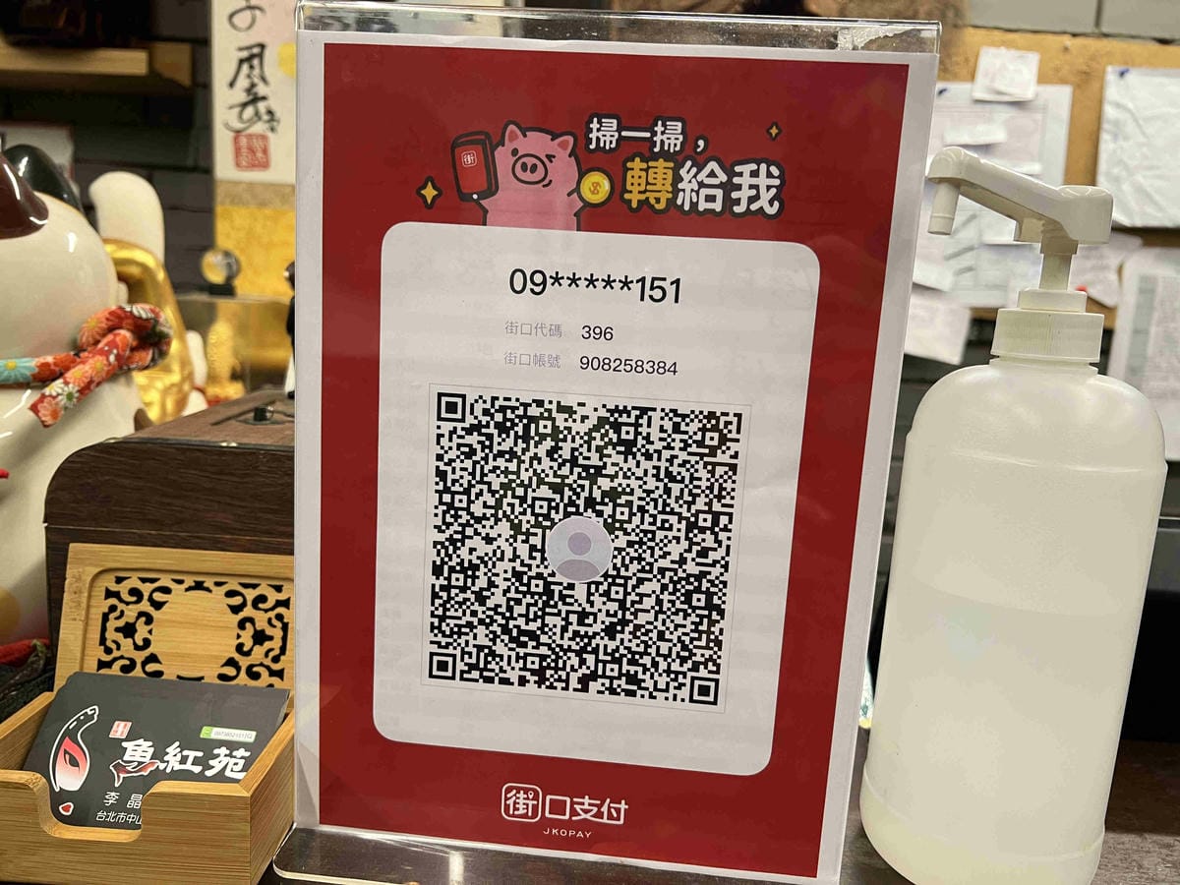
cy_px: 442
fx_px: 886
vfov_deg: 53.1
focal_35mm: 26
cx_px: 590
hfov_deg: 67.3
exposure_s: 1/85
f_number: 1.5
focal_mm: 5.7
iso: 125
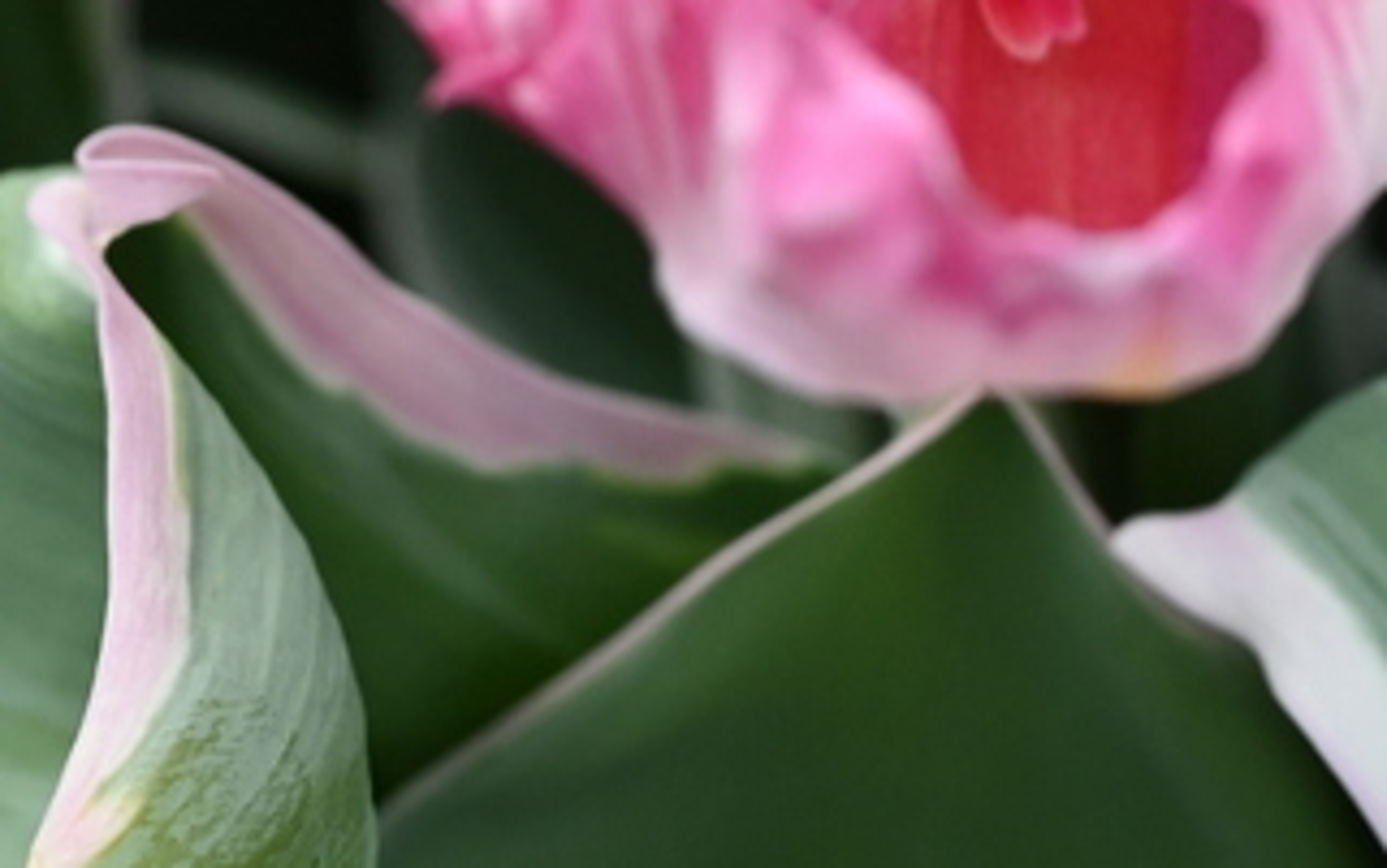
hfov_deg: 8.8
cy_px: -1274
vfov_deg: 5.3
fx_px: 9001
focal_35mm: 238
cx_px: 1037
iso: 640
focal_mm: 50
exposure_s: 1/1250
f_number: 6.3
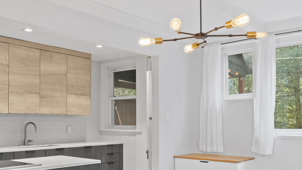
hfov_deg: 49.4
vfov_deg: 28.6
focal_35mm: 41
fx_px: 328
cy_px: 126
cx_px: 153
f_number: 8
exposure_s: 1/2
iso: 640
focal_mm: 17
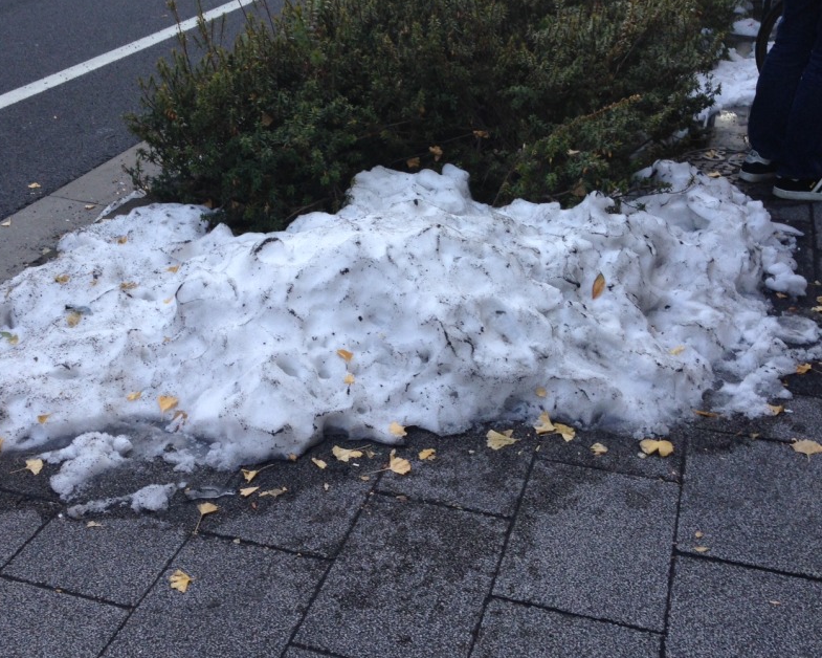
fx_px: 1022
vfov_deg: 35.7
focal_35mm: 42
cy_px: 358
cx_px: 328
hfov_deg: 43.6
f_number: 2.4
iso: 50
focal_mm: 4.12
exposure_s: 1/161
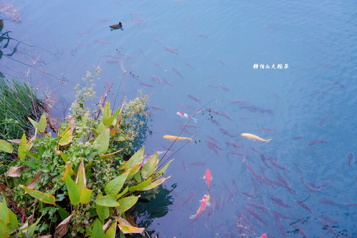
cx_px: 178
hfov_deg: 61.9
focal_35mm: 30
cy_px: 119
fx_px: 297
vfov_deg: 43.6
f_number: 4
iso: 320
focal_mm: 30
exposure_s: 1/30
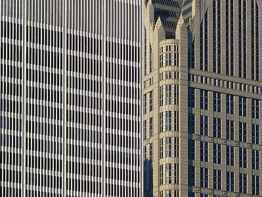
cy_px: 138
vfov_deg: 8.4
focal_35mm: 176
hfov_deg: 11.2
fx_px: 1332
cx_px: 42
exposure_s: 1/1300
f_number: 4
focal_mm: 14
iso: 100
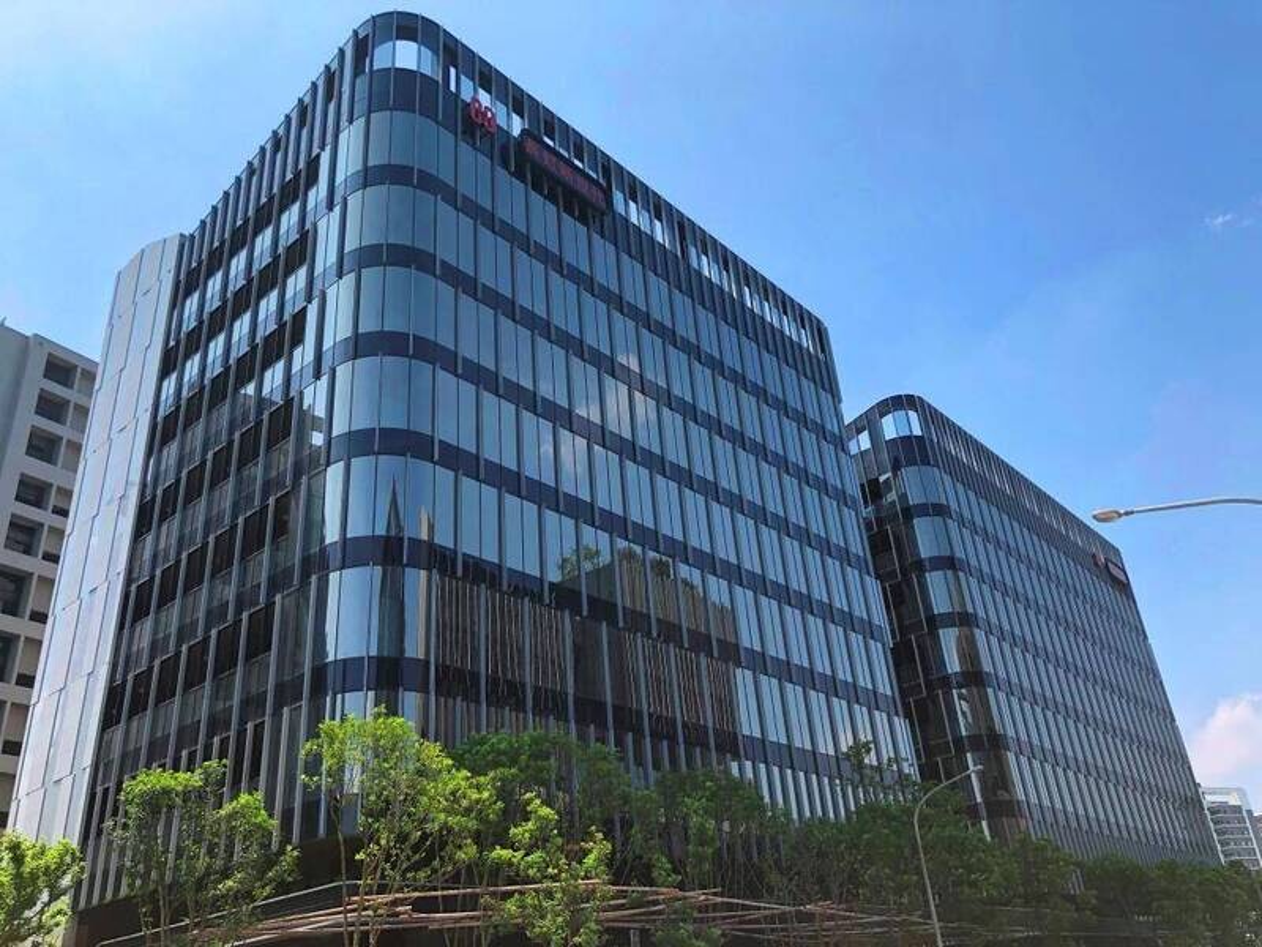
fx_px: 1021
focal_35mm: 28
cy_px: 474
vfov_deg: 49.7
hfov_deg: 63.4
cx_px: 631
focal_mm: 4
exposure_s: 1/1675
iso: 20
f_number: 1.8
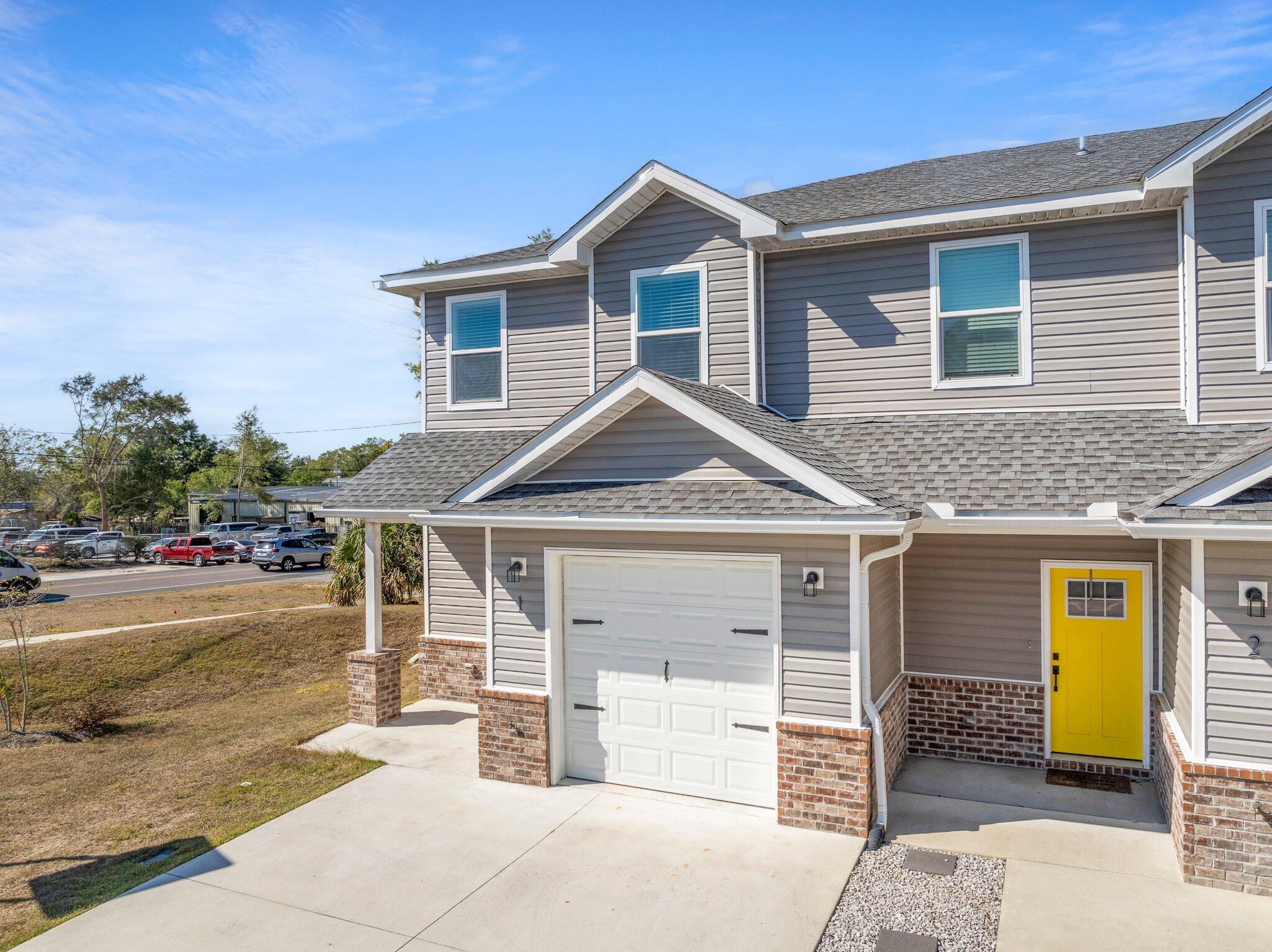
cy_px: 476
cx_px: 636
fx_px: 881
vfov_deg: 56.8
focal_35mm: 24
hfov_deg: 71.6
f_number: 2.8
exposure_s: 1/3200
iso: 100
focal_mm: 12.29
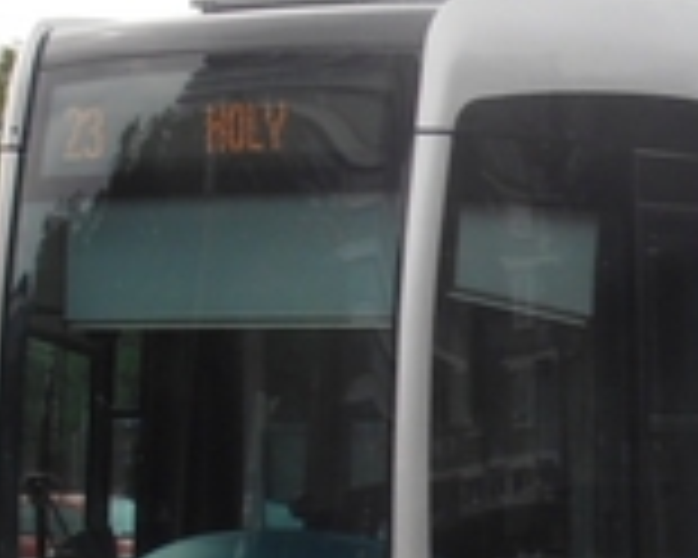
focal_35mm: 166
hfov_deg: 11.4
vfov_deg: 9.3
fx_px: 3429
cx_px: 829
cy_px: 414
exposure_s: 1/80
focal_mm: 7.87
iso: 80
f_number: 11
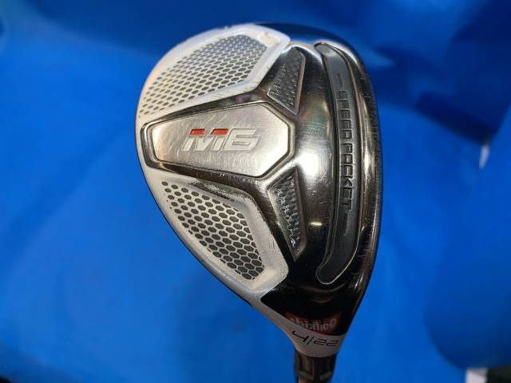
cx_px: 256
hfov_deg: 67.3
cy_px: 192
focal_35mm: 26
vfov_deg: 53.1
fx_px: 384
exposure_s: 1/60
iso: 64
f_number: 1.8
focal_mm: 4.25
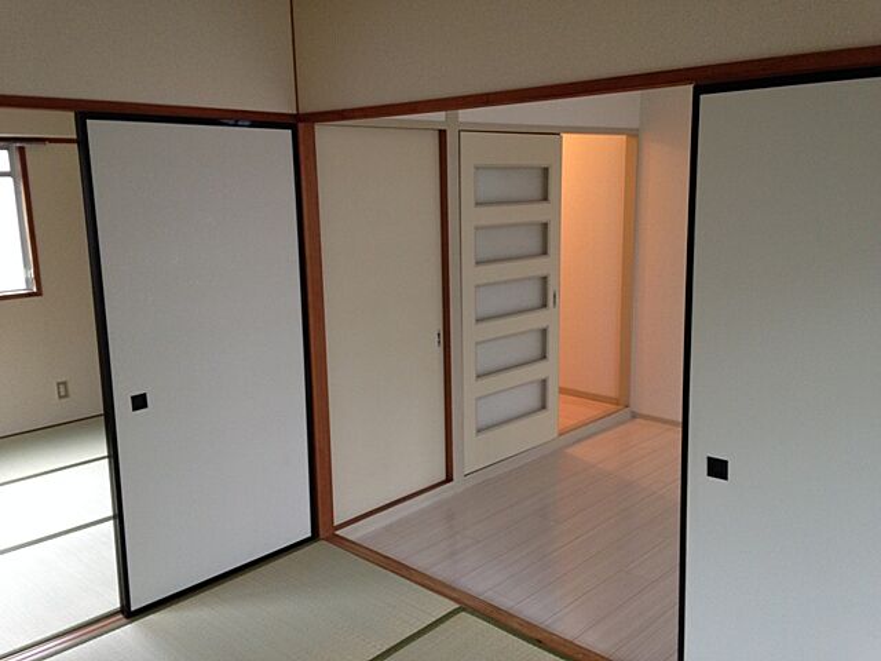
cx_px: 440
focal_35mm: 33
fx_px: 840
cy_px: 330
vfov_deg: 42.9
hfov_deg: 55.4
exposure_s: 1/20
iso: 100
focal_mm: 4.12
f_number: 2.4
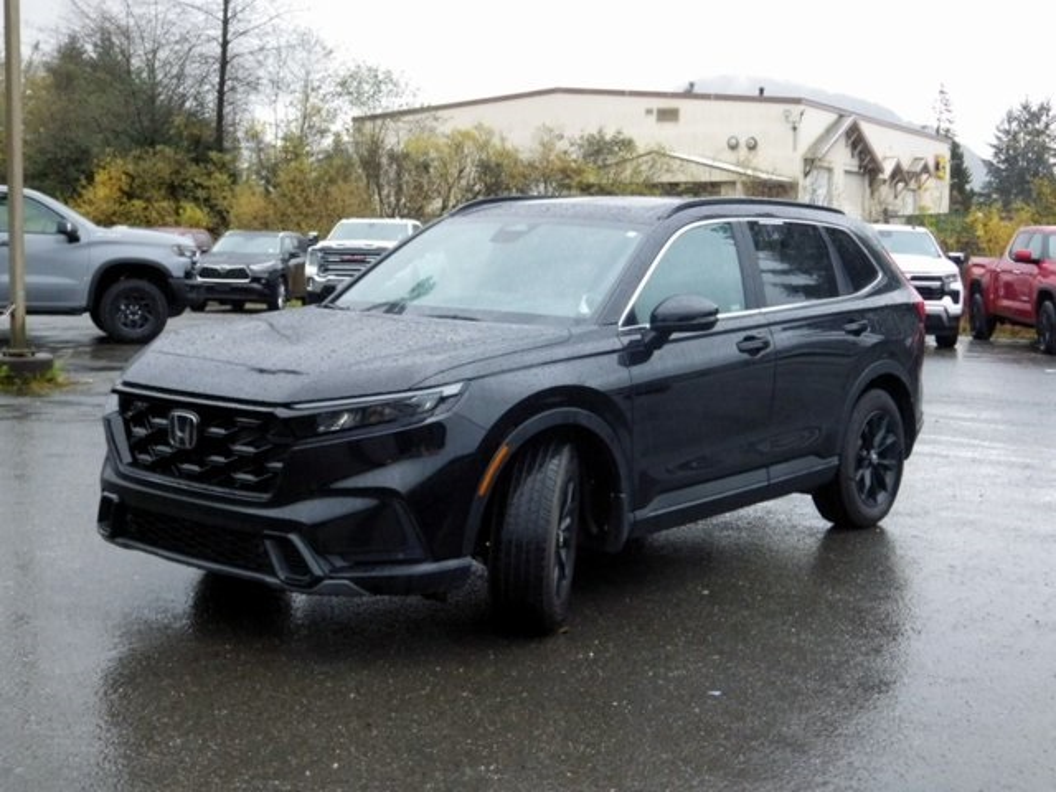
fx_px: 1525
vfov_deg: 29.1
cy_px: 396
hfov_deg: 38.2
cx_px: 528
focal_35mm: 50
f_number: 3.8
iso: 640
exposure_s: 1/60
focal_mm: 9
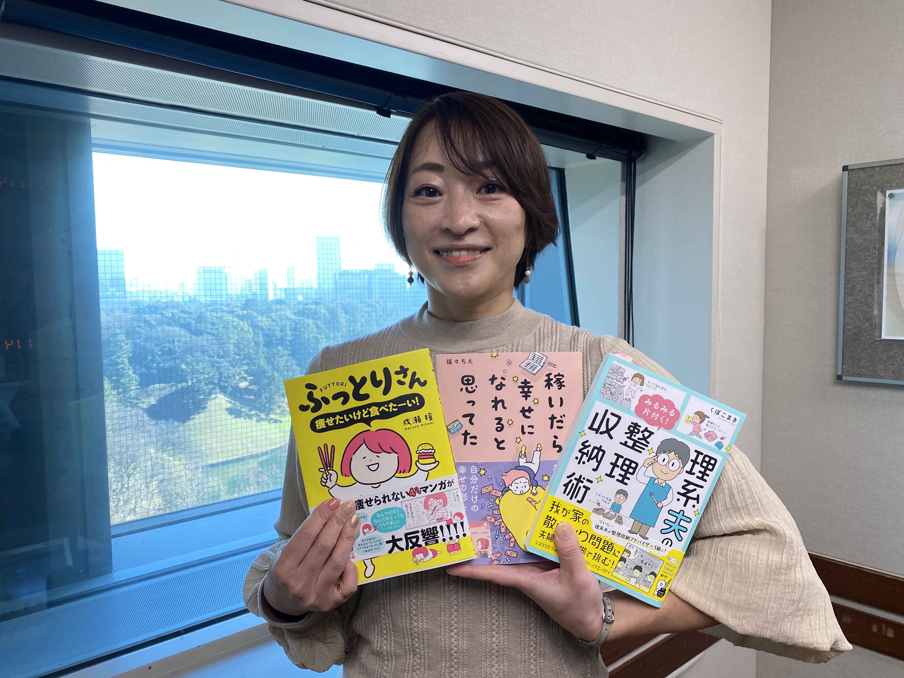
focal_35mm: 26
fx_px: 679
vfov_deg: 53.1
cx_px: 452
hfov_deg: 67.3
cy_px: 339
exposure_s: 1/100
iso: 80
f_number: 1.8
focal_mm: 4.25
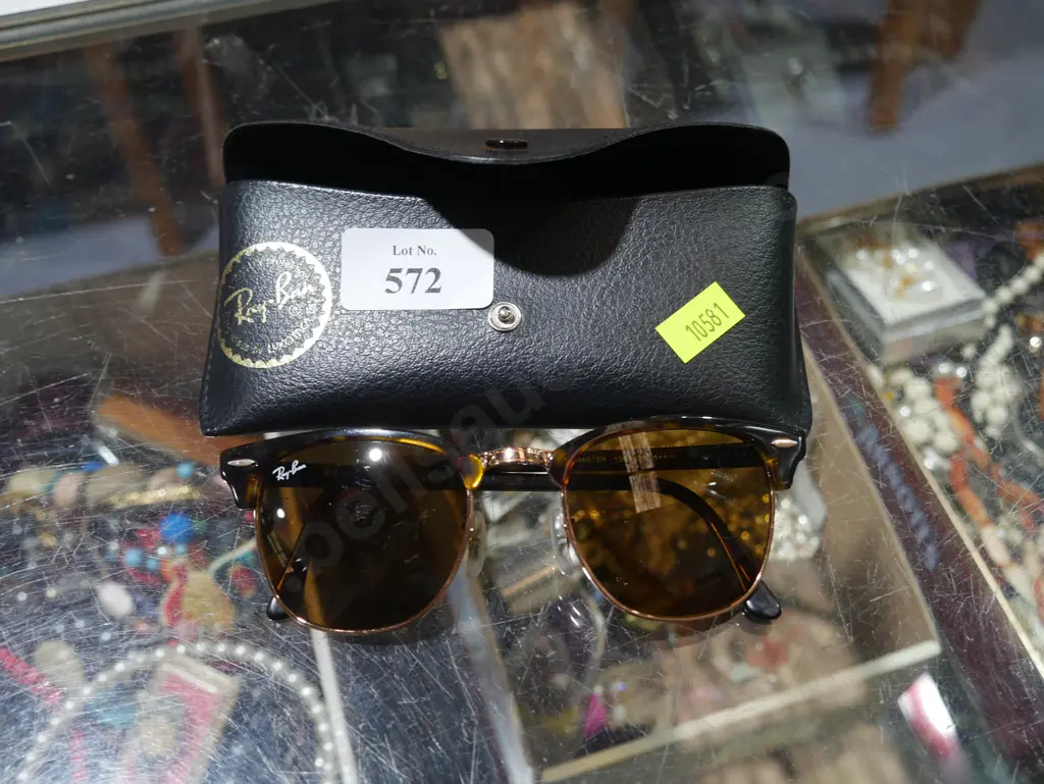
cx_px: 522
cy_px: 392
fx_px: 1147
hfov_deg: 49.0
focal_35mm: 38
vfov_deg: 37.8
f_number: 4.1
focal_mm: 19
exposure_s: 1/60
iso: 320
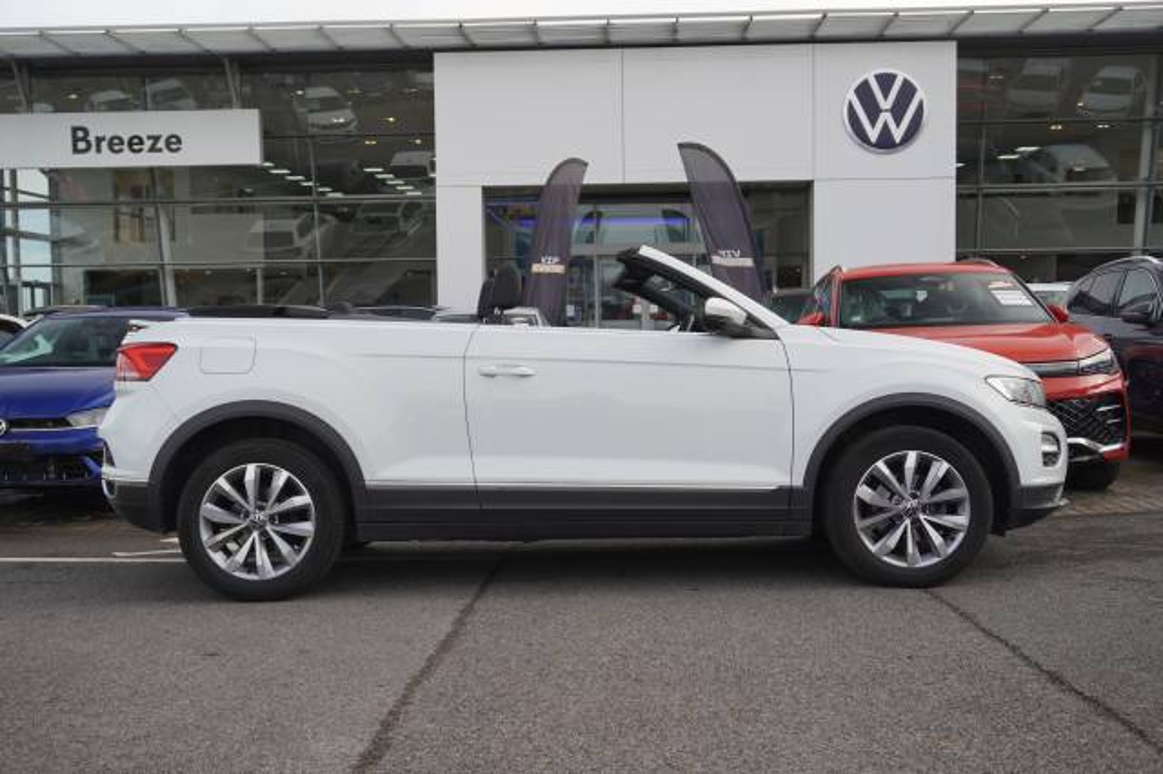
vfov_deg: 35.5
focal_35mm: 38
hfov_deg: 51.3
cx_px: 582
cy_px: 387
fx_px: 1211
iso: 160
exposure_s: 1/160
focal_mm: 25
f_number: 5.6
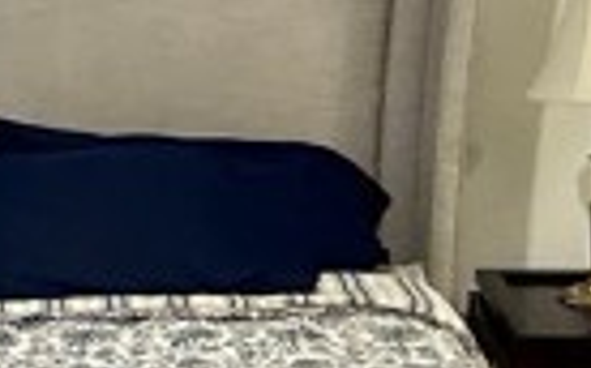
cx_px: 81
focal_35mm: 110
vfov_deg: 11.8
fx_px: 1770
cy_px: 334
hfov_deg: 18.7
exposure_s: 1/60
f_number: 2.2
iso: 800
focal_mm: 2.22
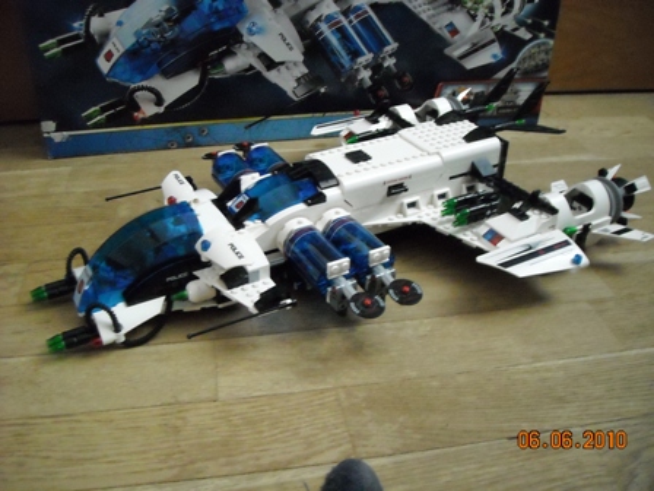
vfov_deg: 40.7
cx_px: 327
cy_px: 246
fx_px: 661
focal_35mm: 35
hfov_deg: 52.6
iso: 800
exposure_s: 1/17
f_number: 2.8
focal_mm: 5.7
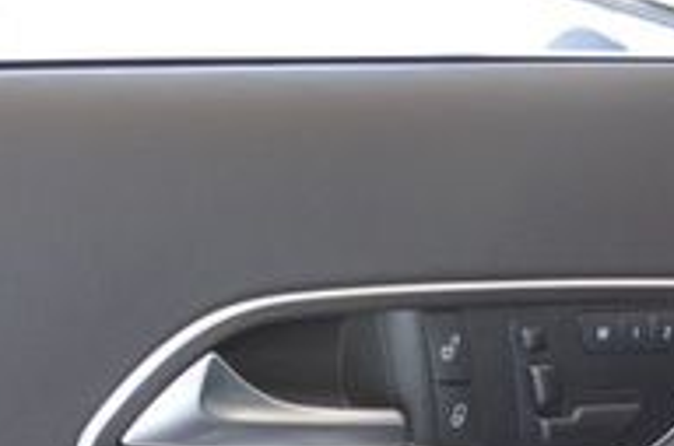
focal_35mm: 110
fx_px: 2054
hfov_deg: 18.4
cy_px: 678
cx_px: 77
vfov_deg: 11.8
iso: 400
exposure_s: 1/80
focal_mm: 22
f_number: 3.8
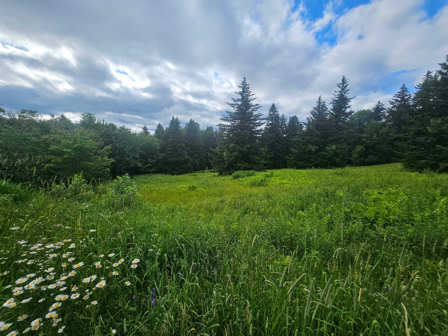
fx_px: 168
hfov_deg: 106.2
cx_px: 224
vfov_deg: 89.9
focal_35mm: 13
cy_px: 168
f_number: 2.2
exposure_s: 1/2790
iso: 50
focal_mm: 2.2
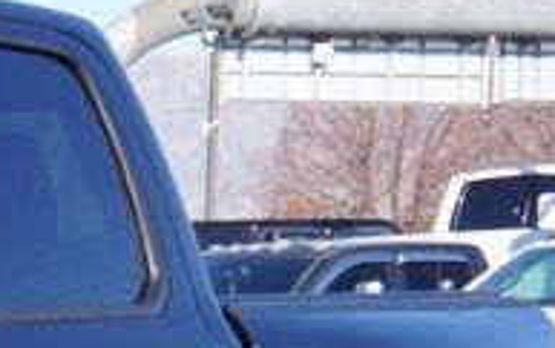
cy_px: 762
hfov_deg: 8.0
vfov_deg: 5.3
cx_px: -771
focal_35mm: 243
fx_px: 3679
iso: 100
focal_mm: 30
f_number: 8
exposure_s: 1/160
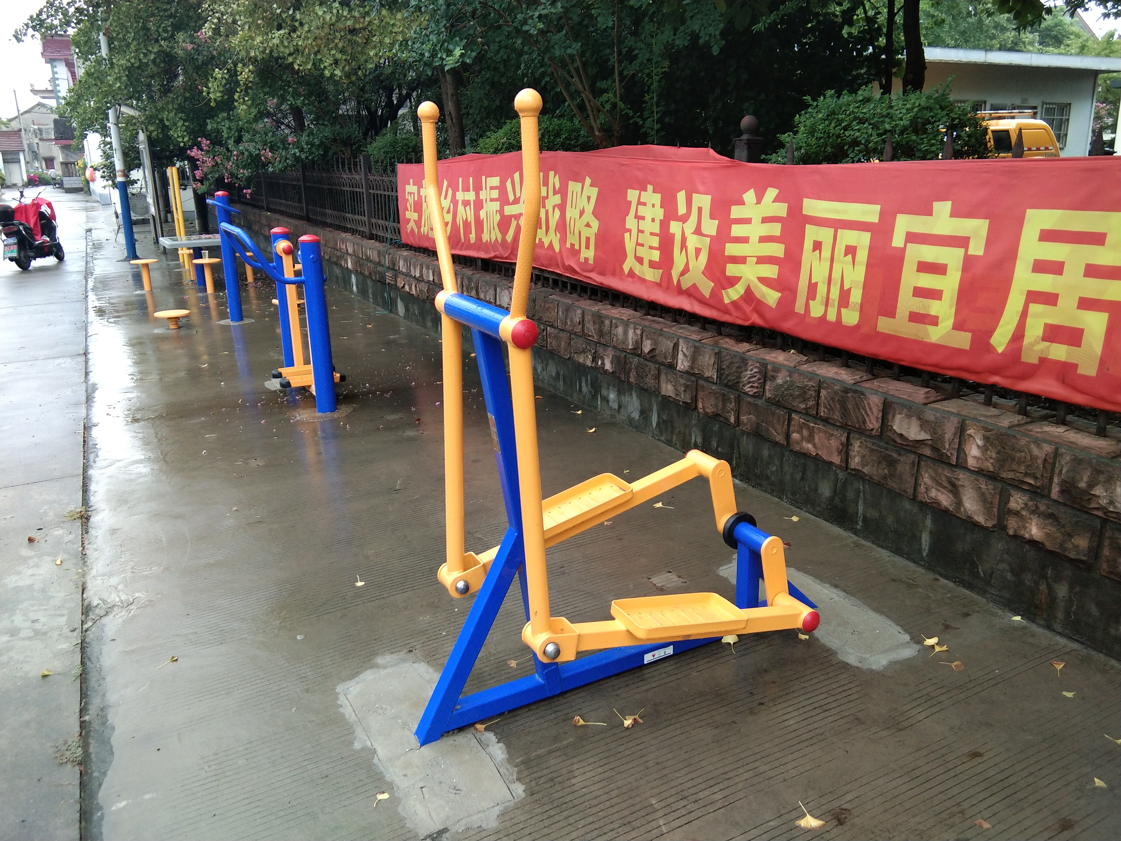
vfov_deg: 45.4
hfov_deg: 58.4
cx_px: 560
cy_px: 420
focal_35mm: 31
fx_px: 1004
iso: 80
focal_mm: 3.69
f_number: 2.2
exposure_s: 1/50
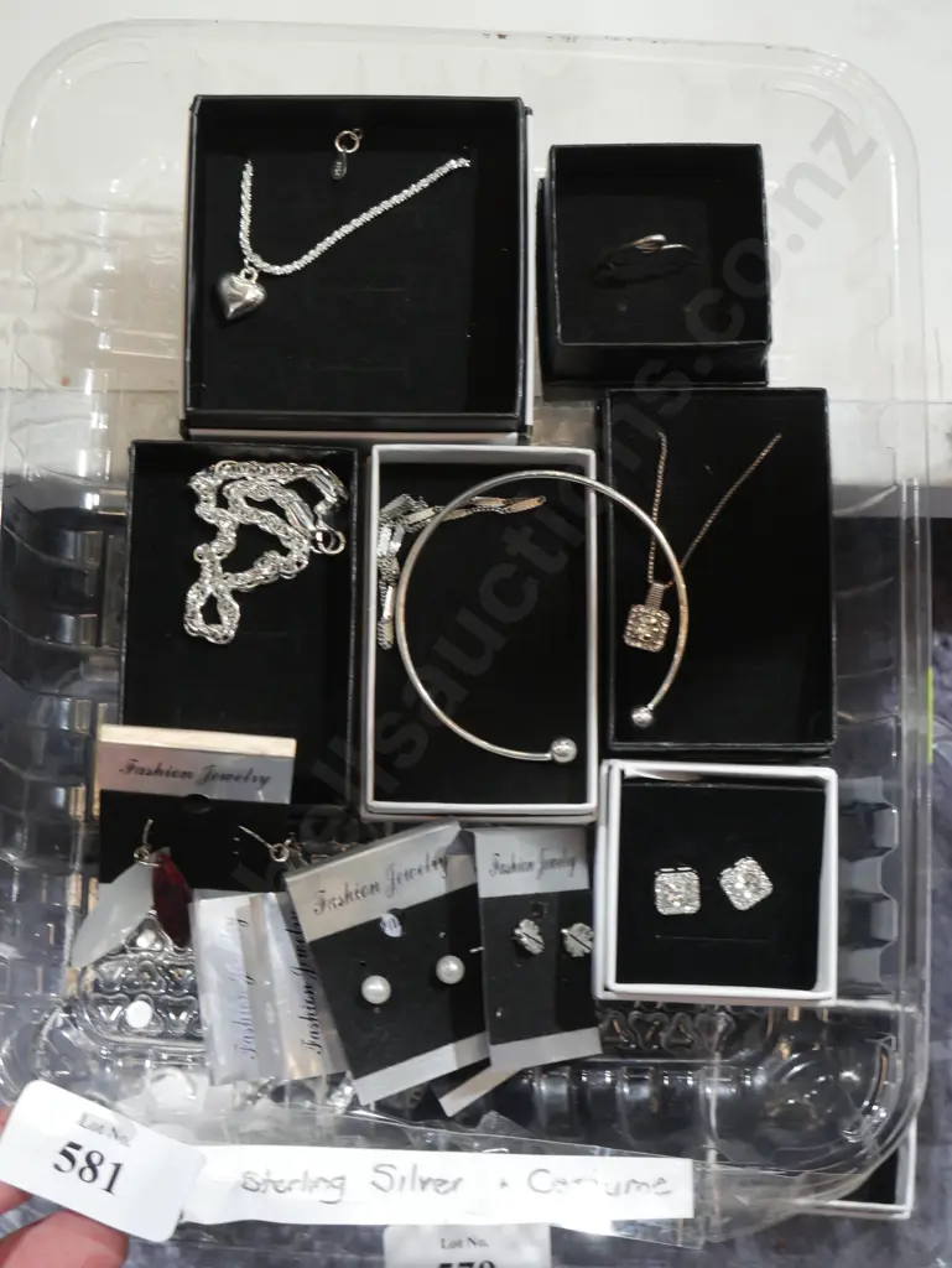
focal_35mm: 58
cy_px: 634
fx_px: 2125
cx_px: 476
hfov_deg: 25.3
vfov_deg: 33.2
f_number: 6.3
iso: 1250
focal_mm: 29
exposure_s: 1/60
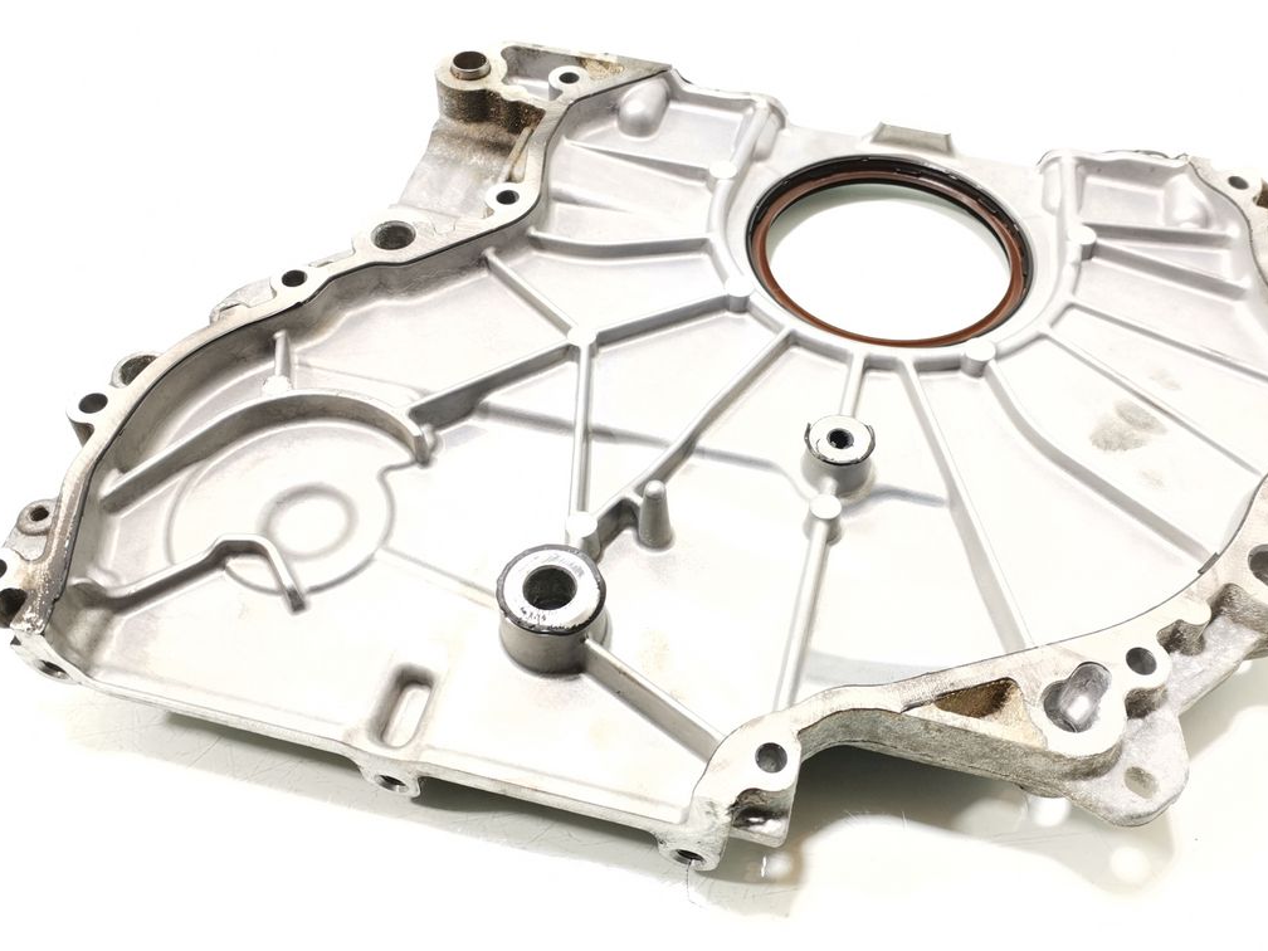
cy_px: 489
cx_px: 709
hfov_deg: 55.2
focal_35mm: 33
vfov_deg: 42.9
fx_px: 1209
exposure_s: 1/50
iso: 50
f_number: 1.8
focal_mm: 4.75
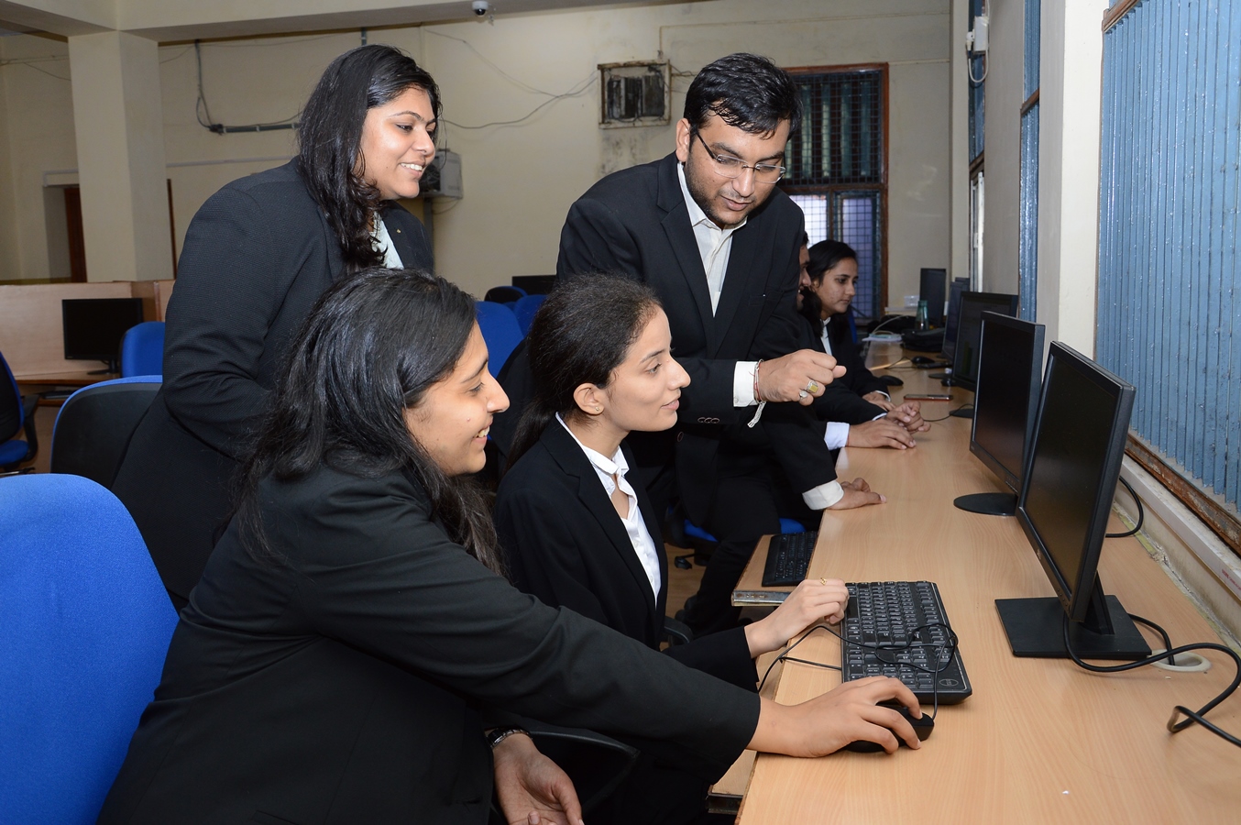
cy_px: 412
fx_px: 1136
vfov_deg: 39.9
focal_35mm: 33
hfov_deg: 57.3
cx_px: 620
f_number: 5.6
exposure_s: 1/100
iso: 400
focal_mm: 22
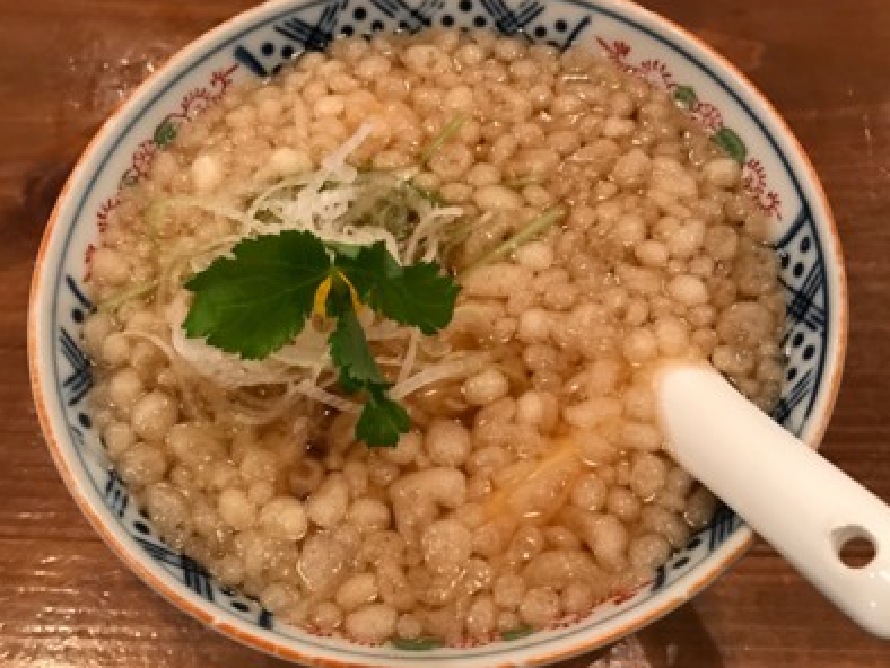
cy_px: 363
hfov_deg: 56.8
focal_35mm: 32
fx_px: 823
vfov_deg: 44.2
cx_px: 463
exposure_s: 1/14
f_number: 1.8
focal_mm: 3.99
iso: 100
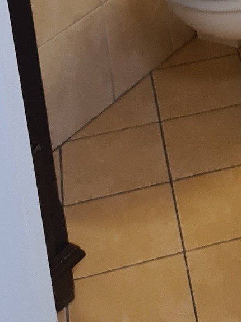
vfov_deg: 15.3
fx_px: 1078
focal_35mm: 116
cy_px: -204
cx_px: 381
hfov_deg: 12.1
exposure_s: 1/50
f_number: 1.8
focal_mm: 5.4
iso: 200
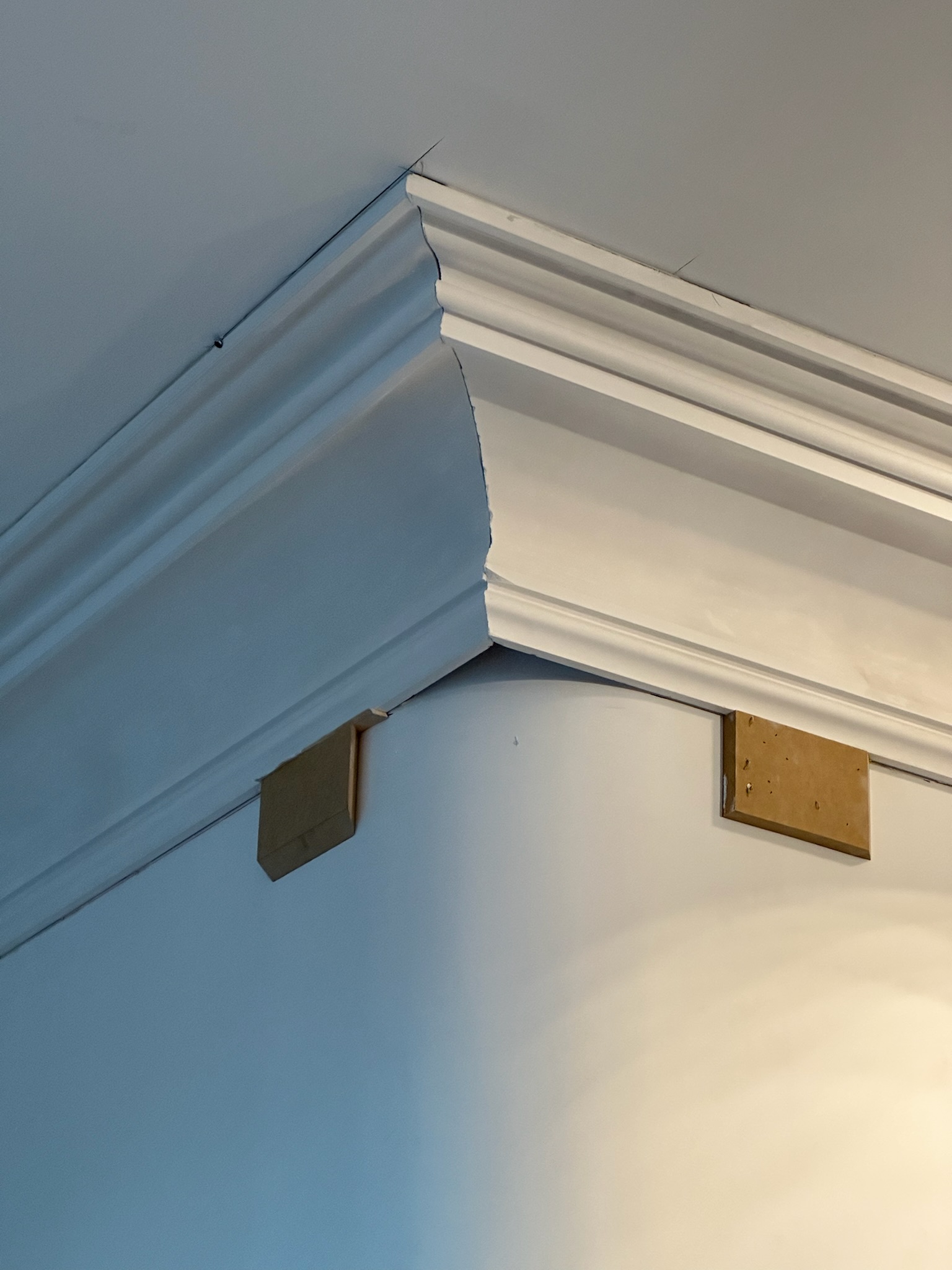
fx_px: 2824
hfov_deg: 19.1
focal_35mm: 77
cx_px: 476
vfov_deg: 25.3
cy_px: 635
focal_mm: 9
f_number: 2.8
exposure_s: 1/120
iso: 400
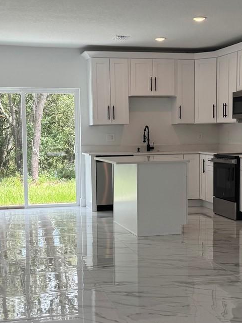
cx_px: 136
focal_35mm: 60
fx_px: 559
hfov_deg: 24.4
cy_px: 180
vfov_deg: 32.2
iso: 80
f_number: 1.78
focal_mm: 6.76
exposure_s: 1/293
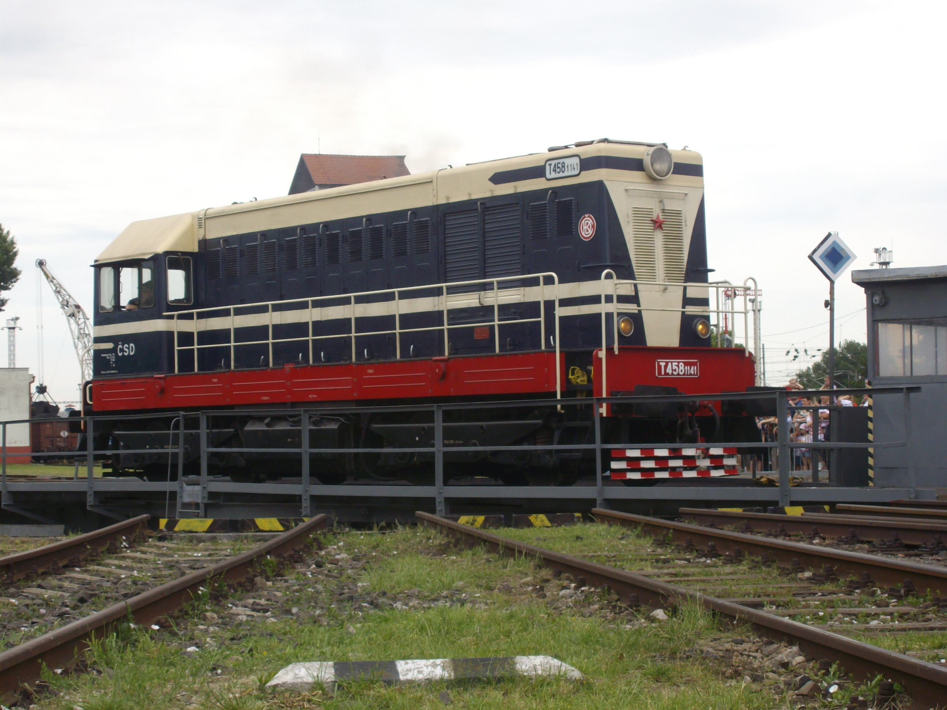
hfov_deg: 22.5
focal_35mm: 87
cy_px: 355
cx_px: 474
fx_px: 2380
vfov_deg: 17.0
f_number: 4.3
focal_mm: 14
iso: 80
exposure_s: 1/400
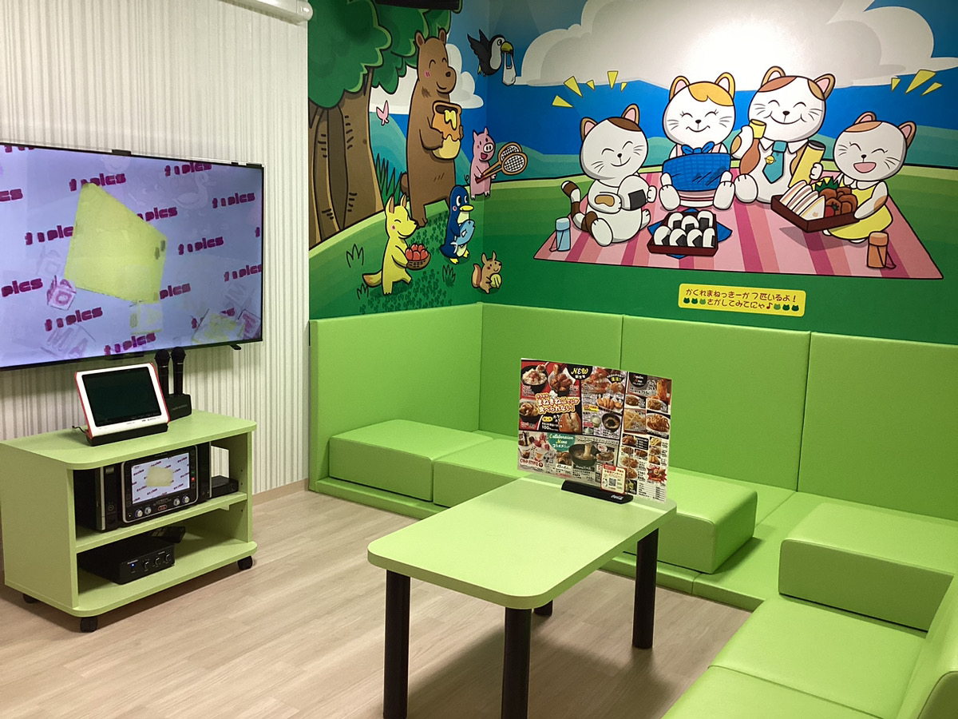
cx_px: 479
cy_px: 360
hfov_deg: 58.4
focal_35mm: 31
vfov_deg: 45.4
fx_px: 858
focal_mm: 3.3
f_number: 2.4
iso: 100
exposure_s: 1/60
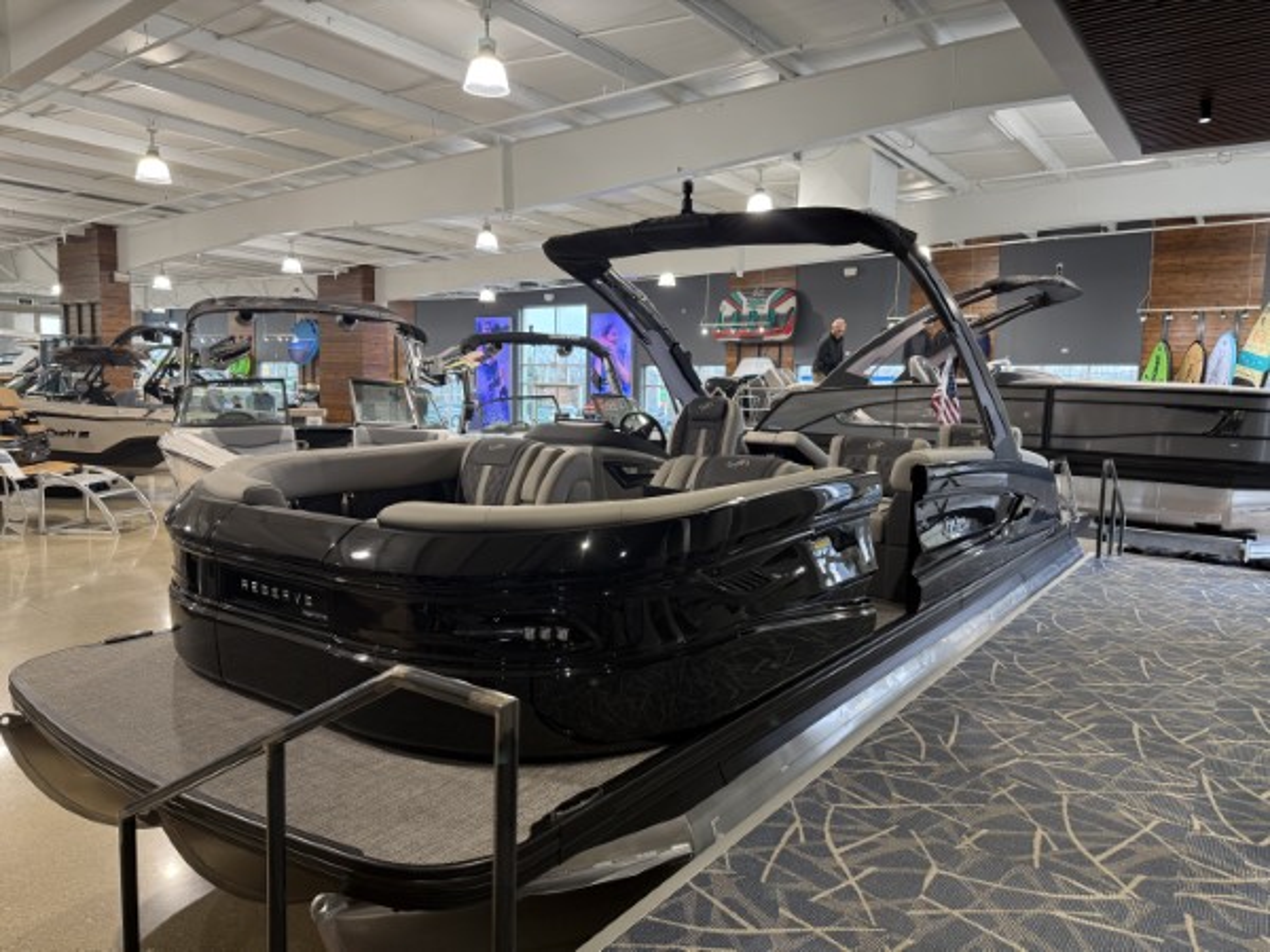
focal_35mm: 24
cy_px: 476
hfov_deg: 71.6
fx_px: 881
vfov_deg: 56.8
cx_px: 635
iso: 125
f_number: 1.78
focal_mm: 6.76
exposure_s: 1/60
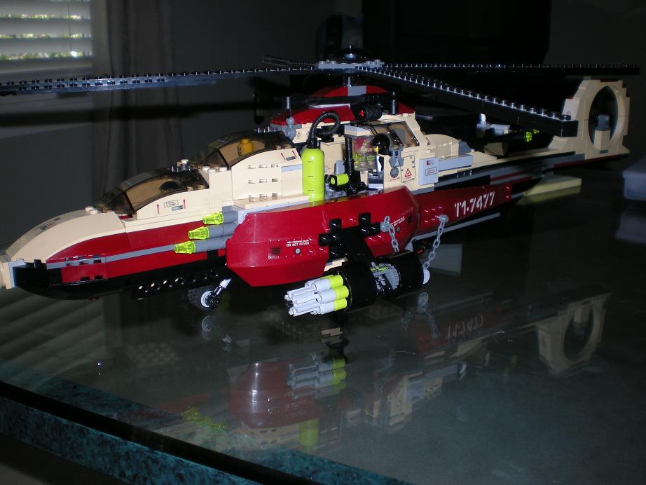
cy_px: 242
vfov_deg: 37.7
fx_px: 709
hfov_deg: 49.0
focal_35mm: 38
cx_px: 323
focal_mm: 6.3
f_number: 3.1
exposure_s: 1/60
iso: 64
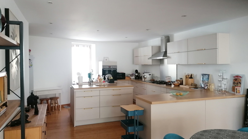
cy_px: 67
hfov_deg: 64.3
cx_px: 122
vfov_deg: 38.9
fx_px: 197
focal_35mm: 30
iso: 250
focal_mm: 4.75
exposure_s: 1/33.3
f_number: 1.8
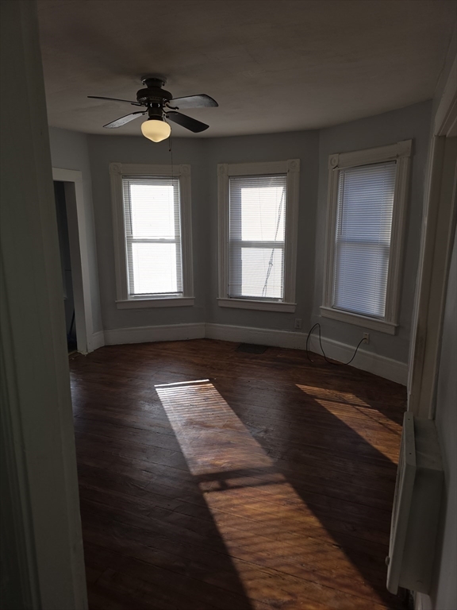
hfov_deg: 58.9
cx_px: 228
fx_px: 405
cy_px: 305
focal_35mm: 23
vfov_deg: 73.9
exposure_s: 1/149
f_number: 1.7
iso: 12
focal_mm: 6.3
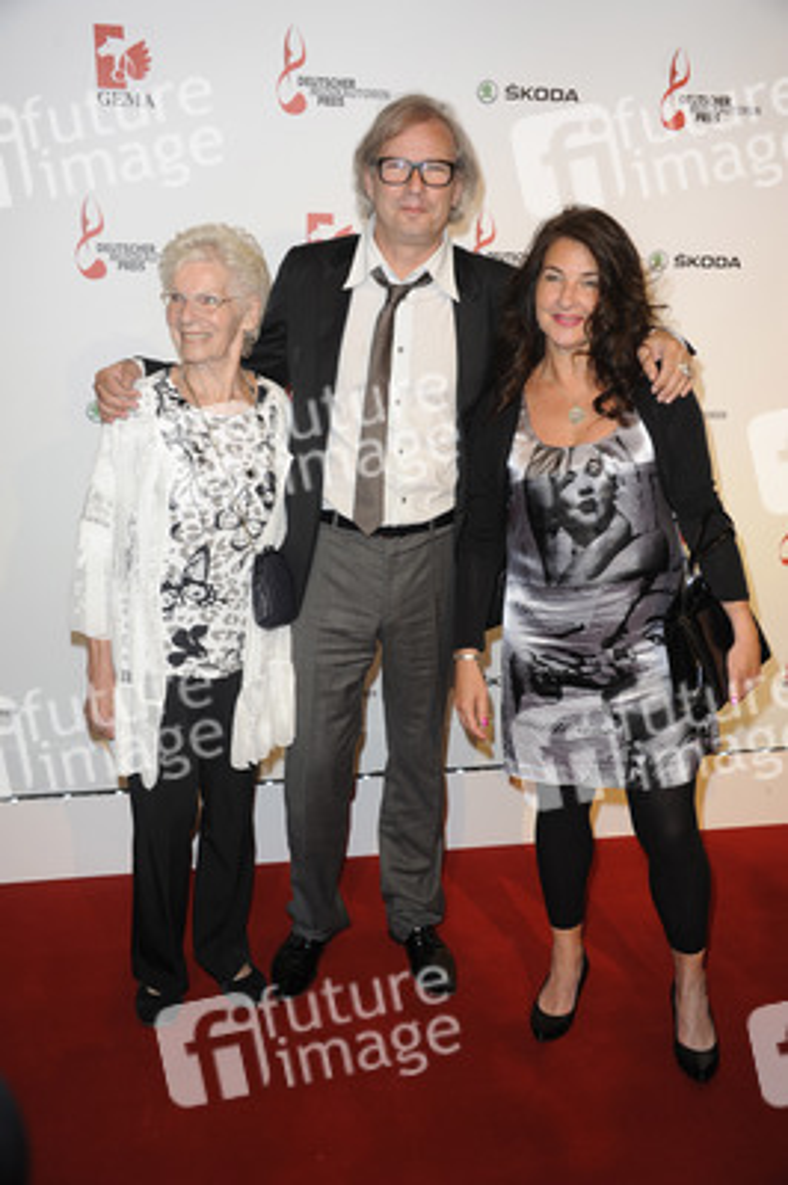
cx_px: 394
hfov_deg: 36.8
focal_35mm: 36
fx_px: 1184
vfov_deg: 53.2
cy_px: 592
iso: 800
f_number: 6.3
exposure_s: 1/160
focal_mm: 36
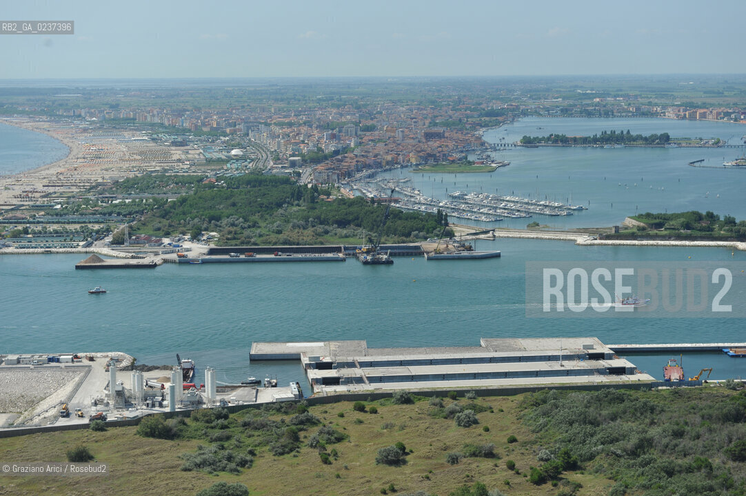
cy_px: 248
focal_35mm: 70
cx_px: 373
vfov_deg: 19.4
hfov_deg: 28.9
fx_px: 1450
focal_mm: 70
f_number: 6.3
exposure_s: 1/2000
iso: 400
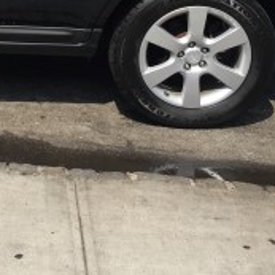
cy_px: -48
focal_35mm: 95
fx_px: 854
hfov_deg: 17.1
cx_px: -95
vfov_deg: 17.5
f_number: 2.2
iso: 32
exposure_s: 1/1276
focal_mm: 4.15
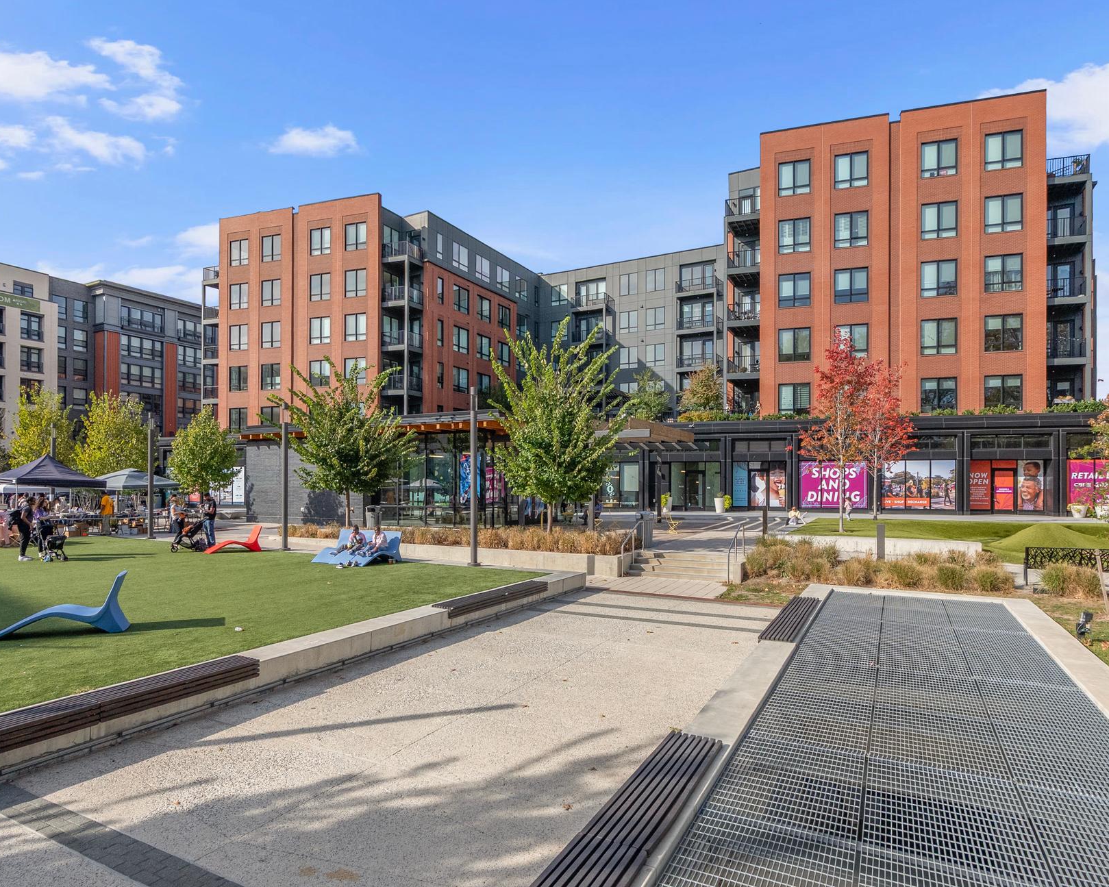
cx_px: 540
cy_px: 435
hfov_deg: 83.3
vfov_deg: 70.8
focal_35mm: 19
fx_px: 624
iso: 800
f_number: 8
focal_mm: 16
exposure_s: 1/1600
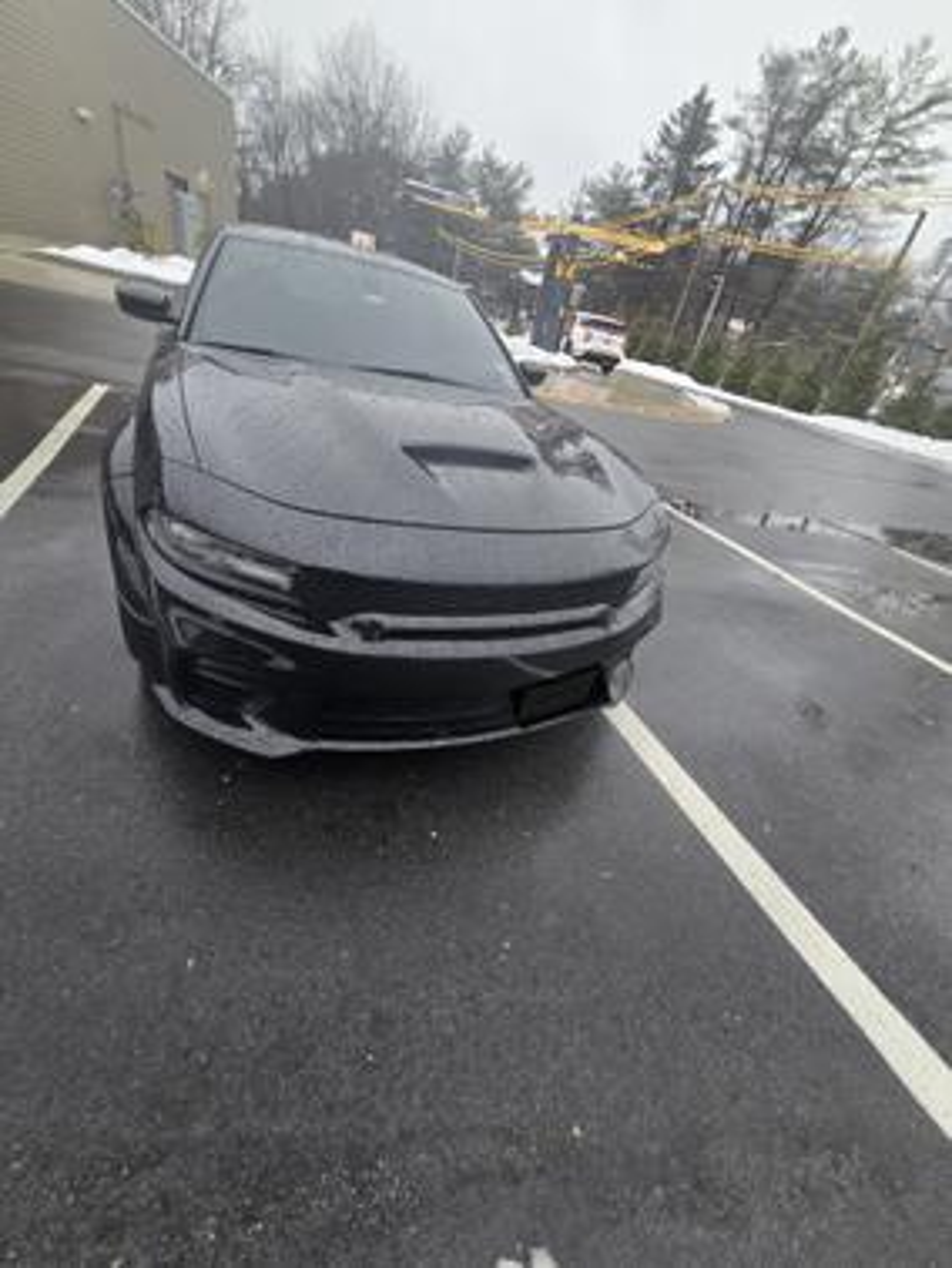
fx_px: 476
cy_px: 634
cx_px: 476
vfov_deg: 106.1
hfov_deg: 90.0
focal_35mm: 13
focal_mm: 2.2
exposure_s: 1/145
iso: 50
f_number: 2.2
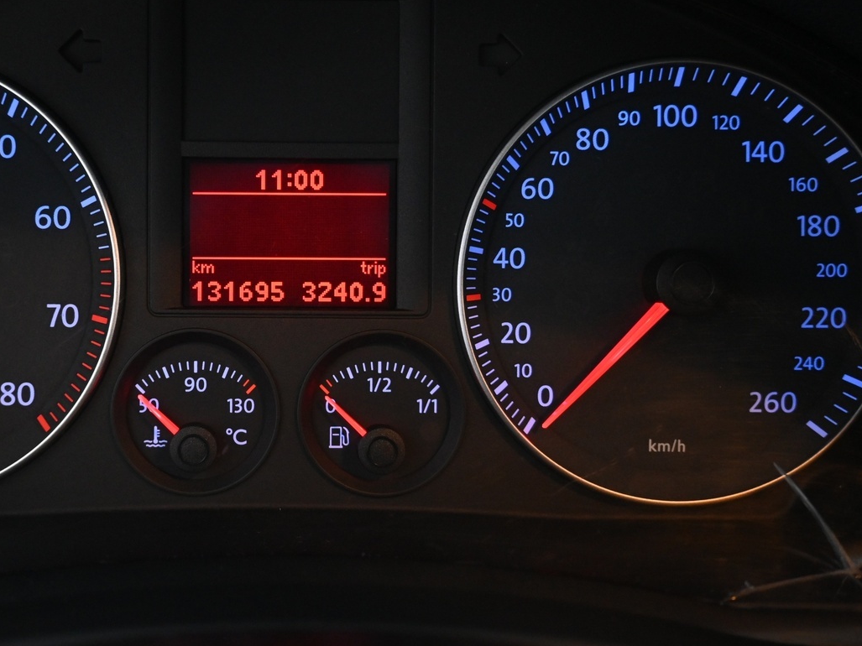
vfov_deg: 32.6
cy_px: 287
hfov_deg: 41.9
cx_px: 272
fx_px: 1105
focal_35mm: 44
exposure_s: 1/30
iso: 2000
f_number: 3.8
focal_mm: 19.5
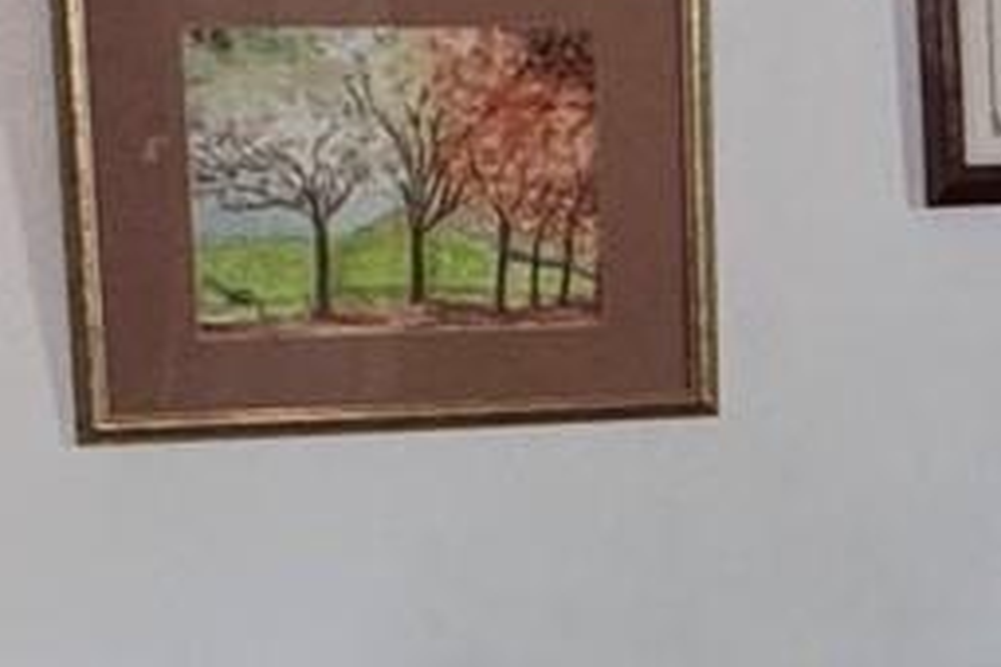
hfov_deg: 16.1
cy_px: 514
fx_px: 3253
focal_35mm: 117
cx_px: 1472
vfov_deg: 11.7
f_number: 2.2
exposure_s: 1/60
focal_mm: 2.22
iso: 320
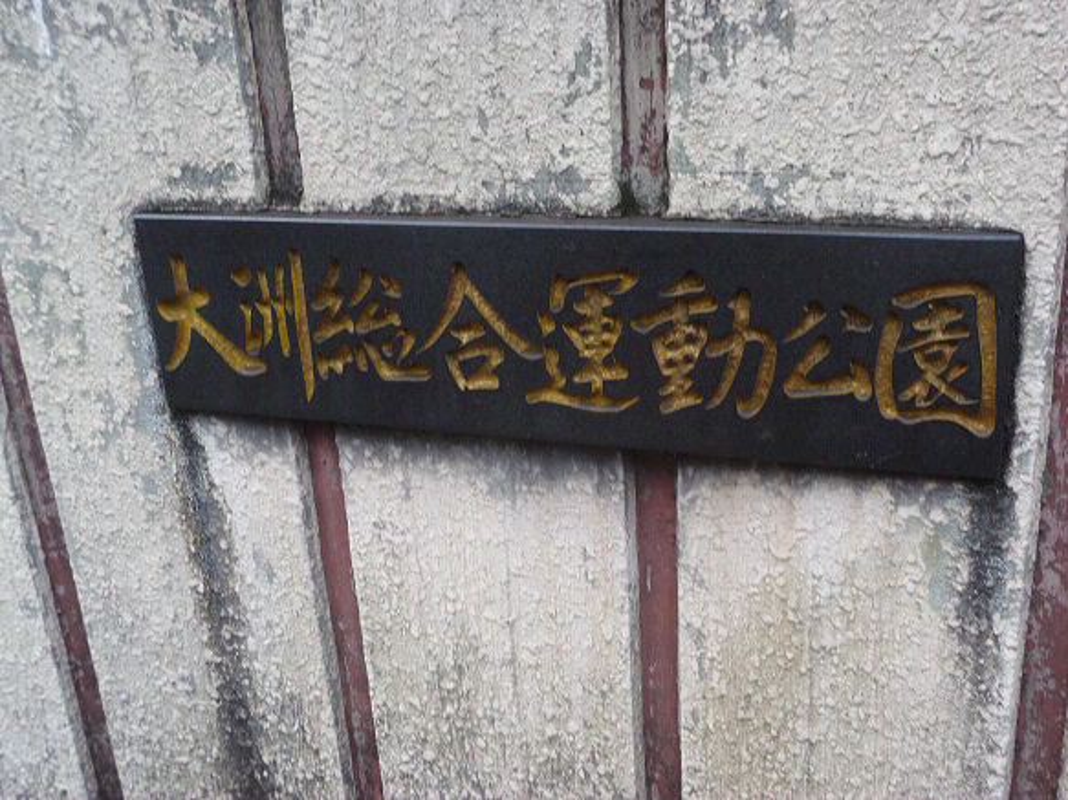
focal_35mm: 36
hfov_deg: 51.4
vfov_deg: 39.6
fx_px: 1110
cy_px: 400
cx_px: 534
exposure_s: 1/50
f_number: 3.7
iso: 100
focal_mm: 6
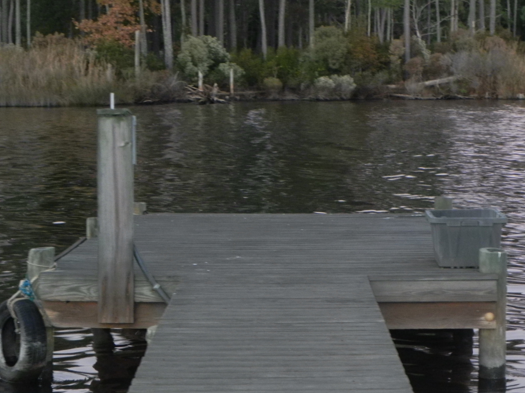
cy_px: 196
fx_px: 1774
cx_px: 262
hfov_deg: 16.8
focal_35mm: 117
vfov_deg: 12.7
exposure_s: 1/30
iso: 800
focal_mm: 20.8
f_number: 4
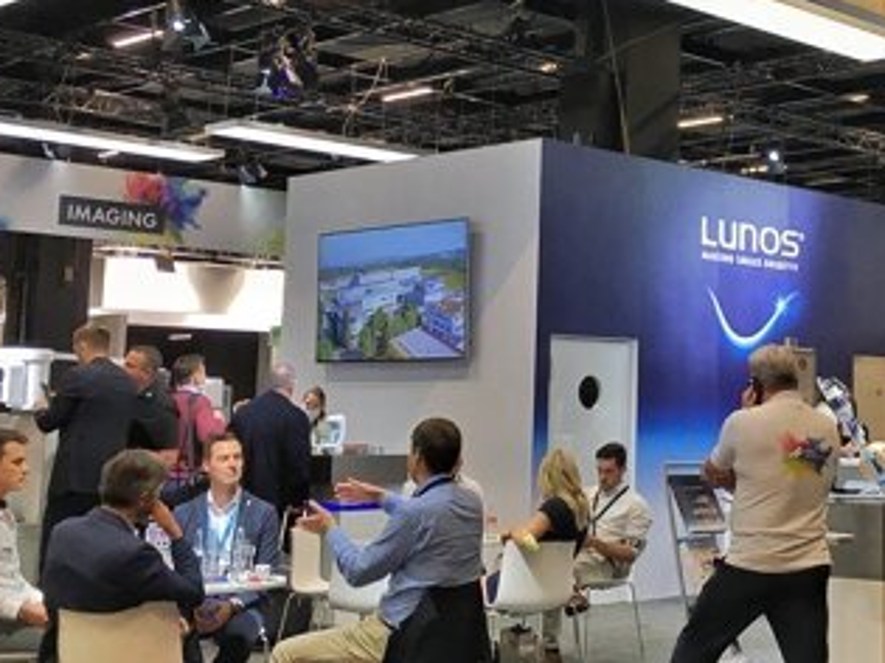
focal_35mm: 59
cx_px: 722
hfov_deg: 31.8
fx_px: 1508
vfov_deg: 24.7
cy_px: 216
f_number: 2.2
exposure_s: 1/33
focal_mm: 4.15
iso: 25
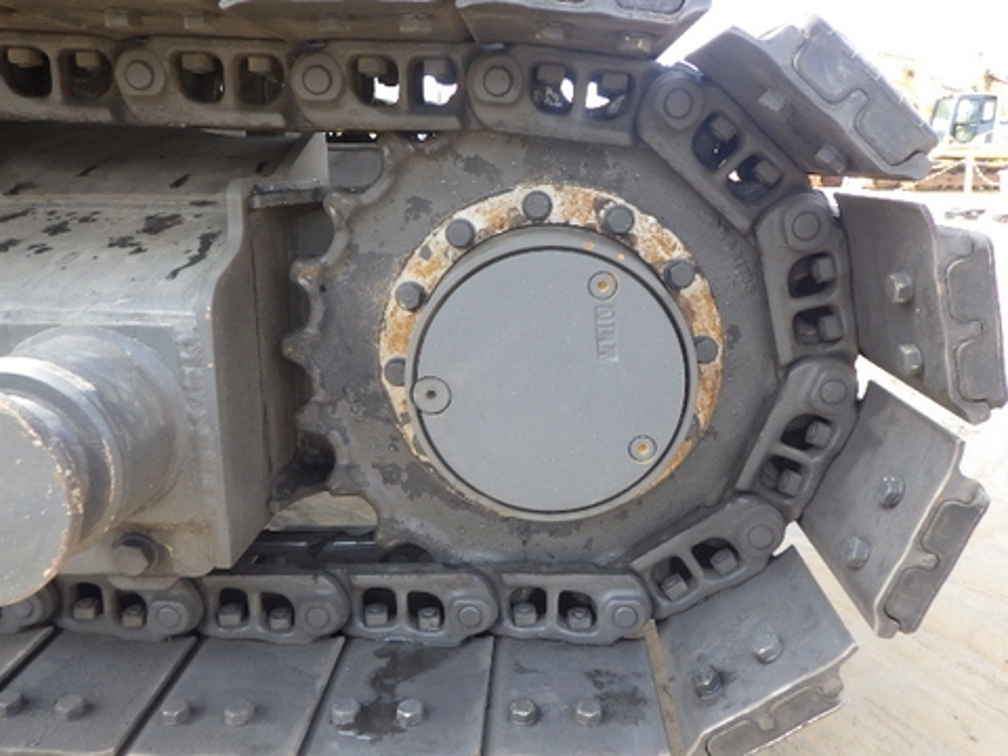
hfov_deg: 63.4
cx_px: 504
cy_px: 378
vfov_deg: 49.7
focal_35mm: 28
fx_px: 815
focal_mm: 5
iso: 125
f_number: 3.5
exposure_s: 1/125
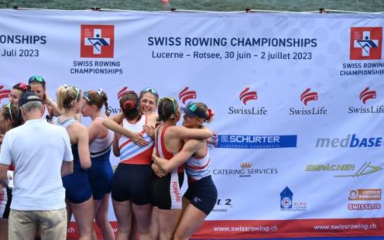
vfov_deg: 8.8
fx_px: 1559
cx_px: 192
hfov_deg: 14.0
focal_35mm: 149
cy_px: 125
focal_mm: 145
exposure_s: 1/500
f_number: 6.3
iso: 320
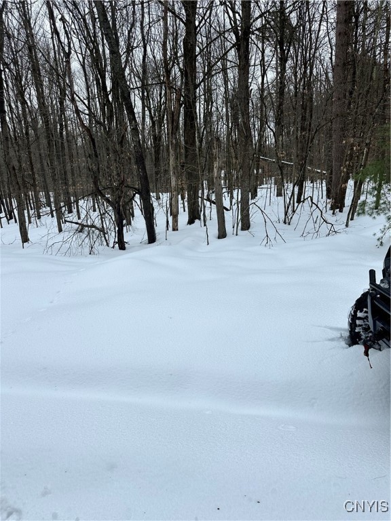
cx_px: 196
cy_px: 260
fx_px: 361
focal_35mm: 24
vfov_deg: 71.6
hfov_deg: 56.8
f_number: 1.78
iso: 80
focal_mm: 6.86
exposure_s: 1/1212
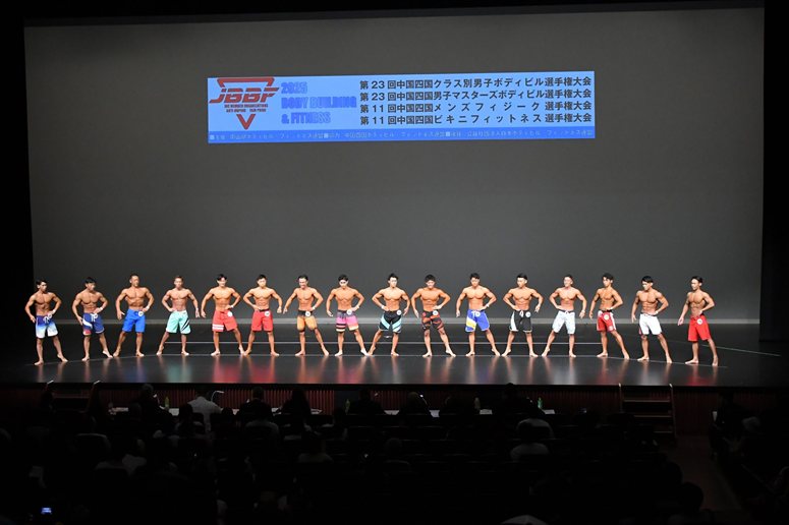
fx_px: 1314
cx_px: 394
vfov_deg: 22.6
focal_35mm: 60
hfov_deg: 33.4
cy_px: 262
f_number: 5.6
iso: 5000
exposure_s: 1/400
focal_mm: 40
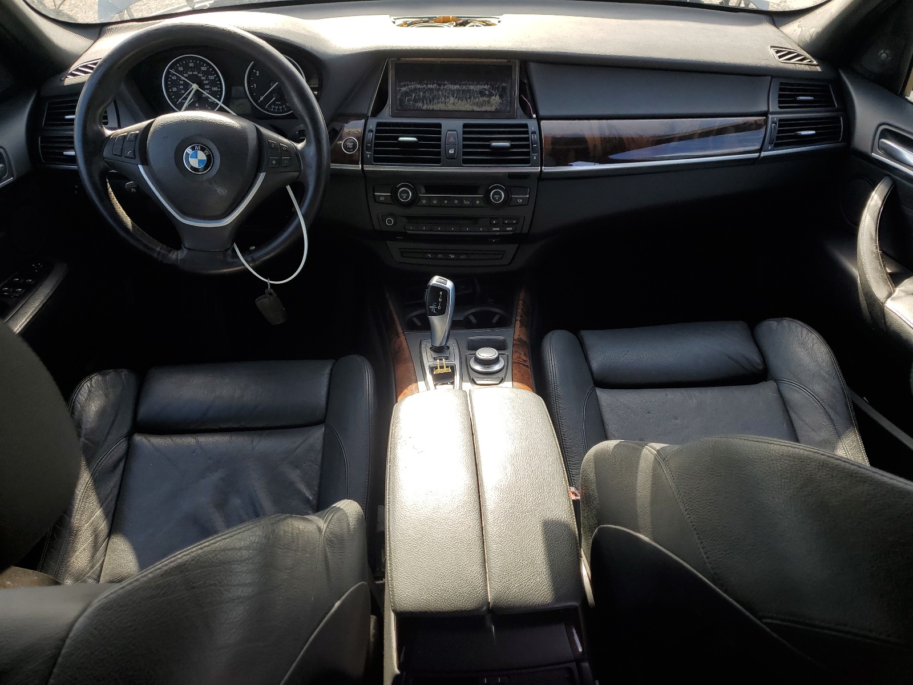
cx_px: 456
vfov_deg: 53.1
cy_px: 342
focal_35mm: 26
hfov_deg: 67.3
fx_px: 686
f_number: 1.5
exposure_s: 1/435
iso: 50
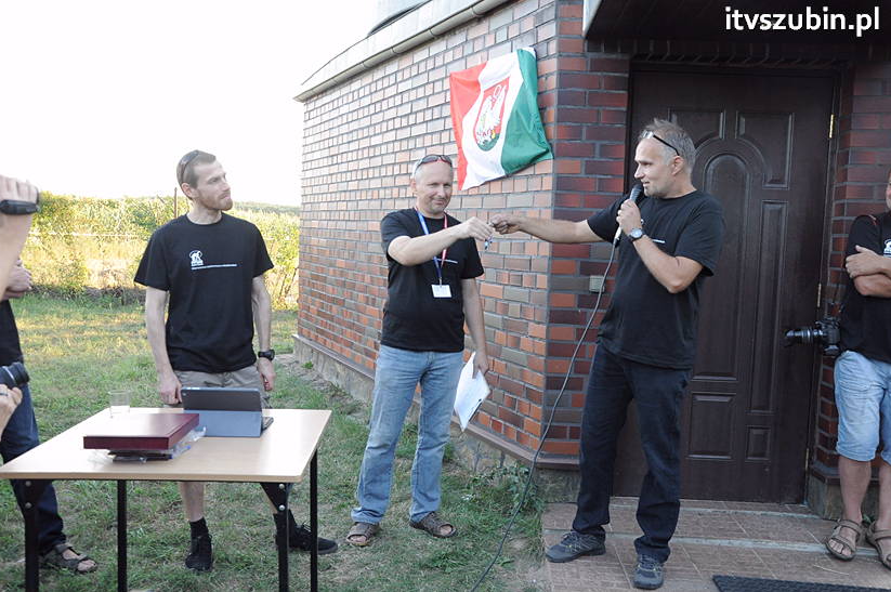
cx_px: 443
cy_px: 288
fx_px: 804
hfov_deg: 58.0
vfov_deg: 40.4
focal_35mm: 33
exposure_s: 1/125
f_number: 5.6
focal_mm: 21
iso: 800
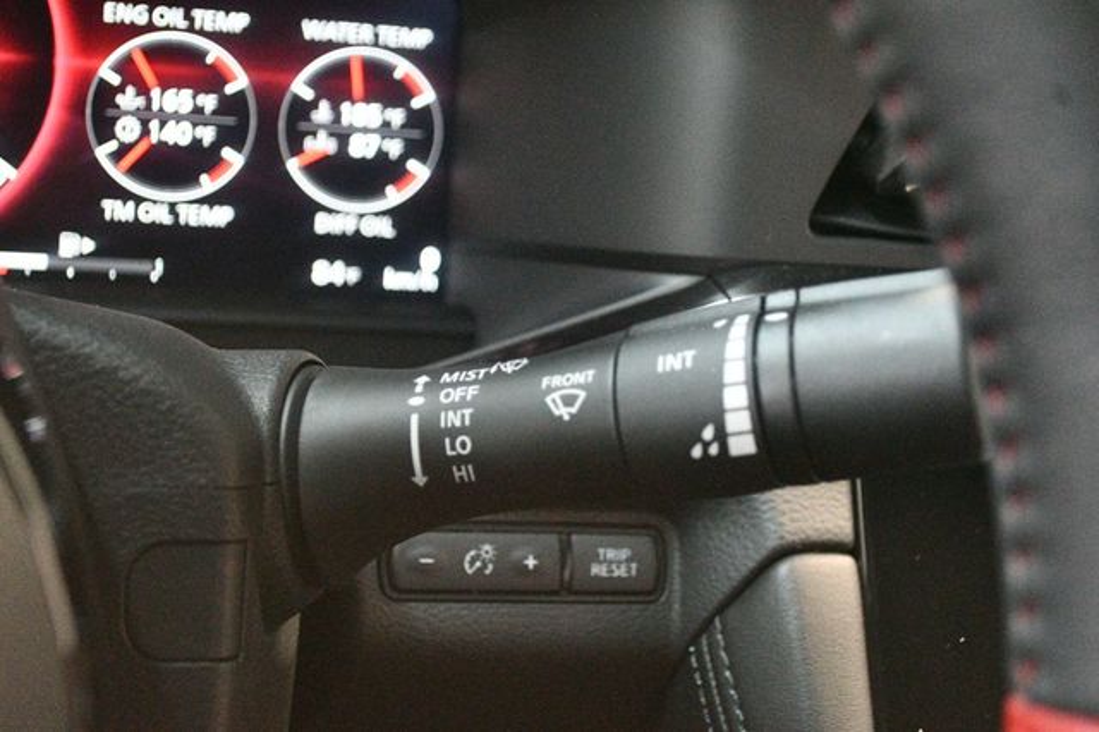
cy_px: 366
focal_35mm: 57
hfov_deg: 35.1
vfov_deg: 23.8
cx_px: 550
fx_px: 1739
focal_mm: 38
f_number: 5
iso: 12800
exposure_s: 1/40
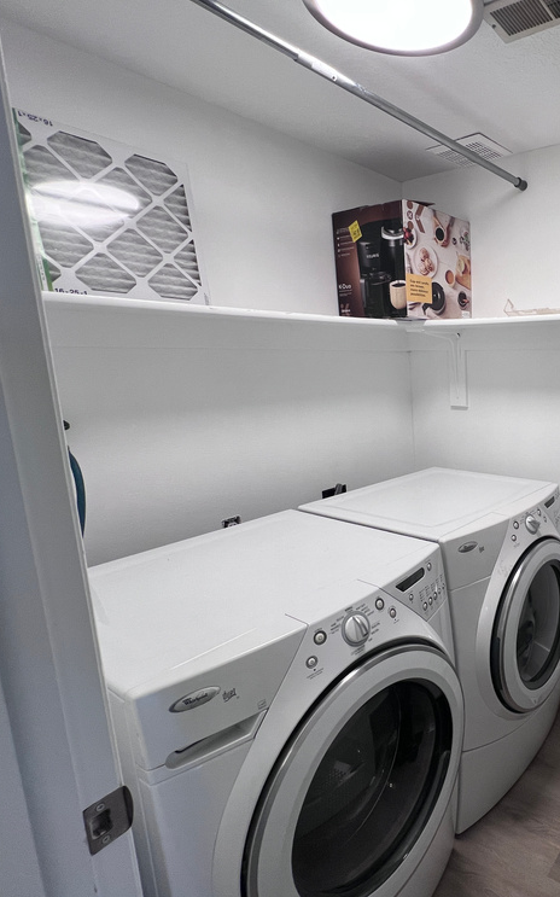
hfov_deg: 52.3
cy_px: 444
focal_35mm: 19
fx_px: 464
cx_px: 532
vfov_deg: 88.0
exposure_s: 1/120
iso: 100
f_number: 1.8
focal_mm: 1.57
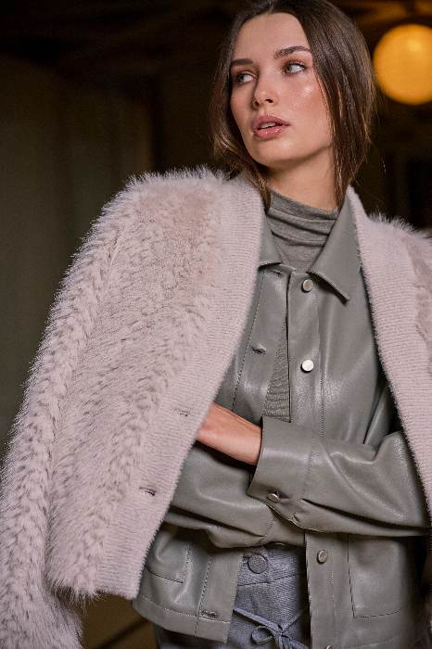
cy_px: 324
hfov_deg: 18.2
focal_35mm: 75
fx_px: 1351
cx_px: 216
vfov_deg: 27.0
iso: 640
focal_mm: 75
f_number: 4
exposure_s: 1/125
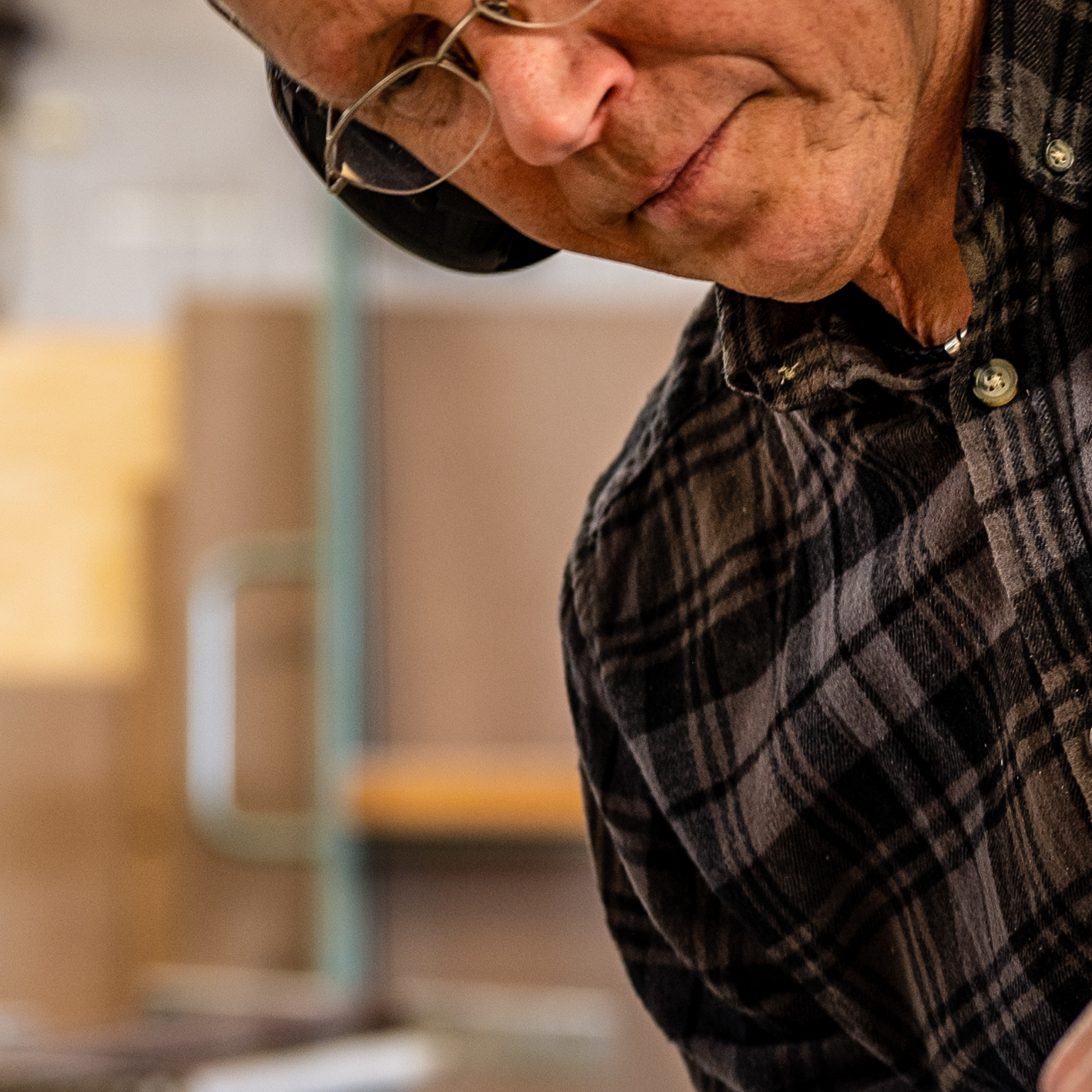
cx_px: 1560
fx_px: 5960
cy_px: 500
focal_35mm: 167
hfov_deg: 10.2
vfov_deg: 10.5
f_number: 2.8
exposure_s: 1/60
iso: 400
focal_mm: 50
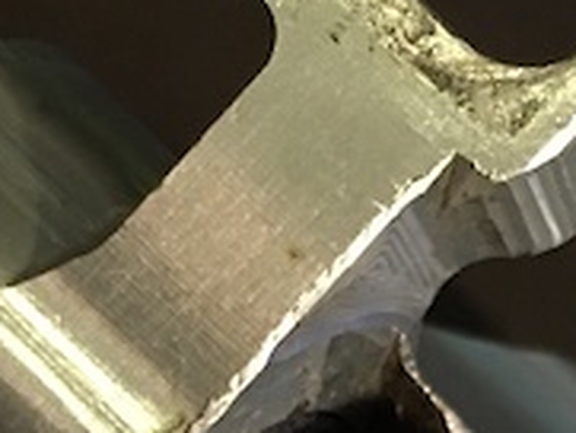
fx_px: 2131
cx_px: 312
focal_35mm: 128
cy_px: 815
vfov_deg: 10.8
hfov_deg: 15.4
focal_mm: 4.15
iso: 200
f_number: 2.2
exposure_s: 1/17
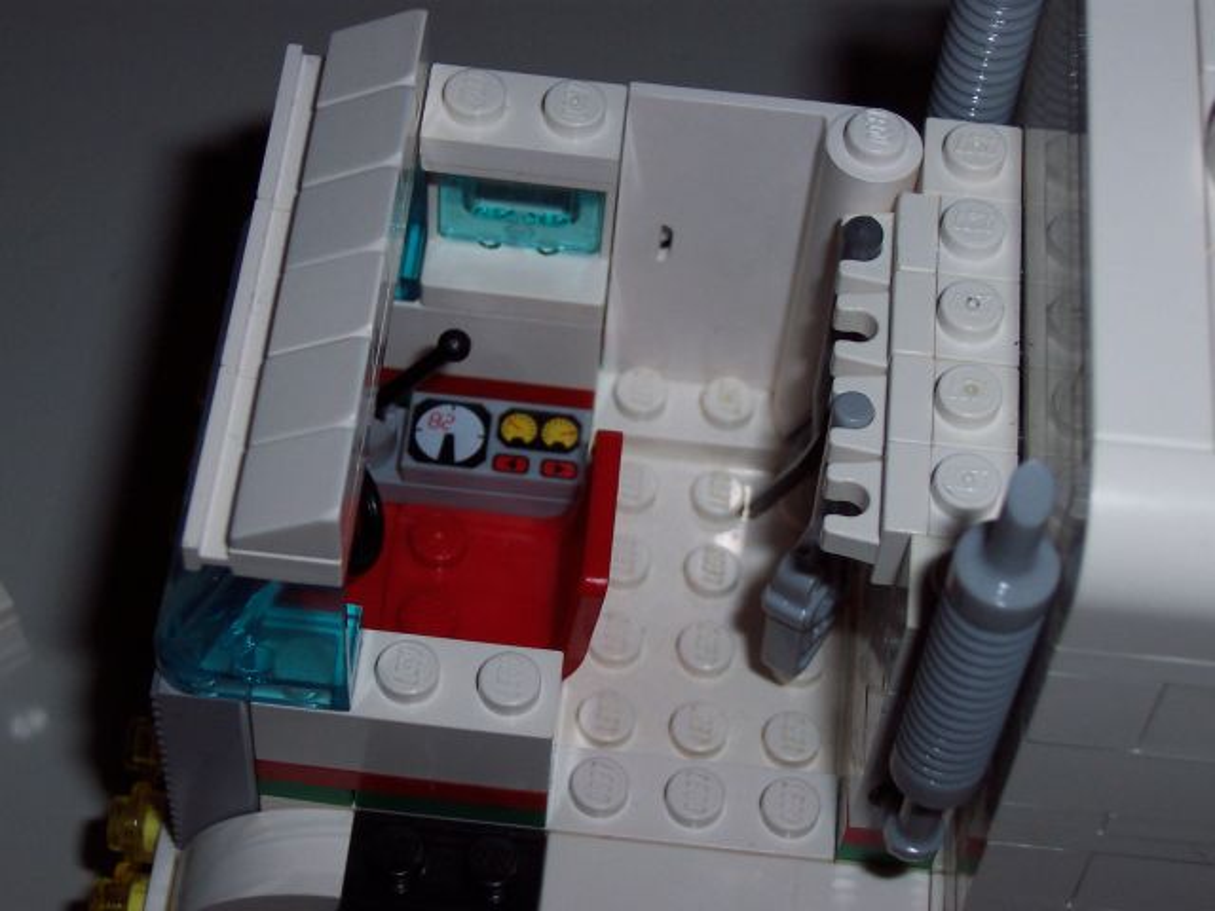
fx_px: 3440
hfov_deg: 20.0
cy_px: 456
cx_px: 608
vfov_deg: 15.1
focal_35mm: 98
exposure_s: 1/90
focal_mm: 15.2
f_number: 4
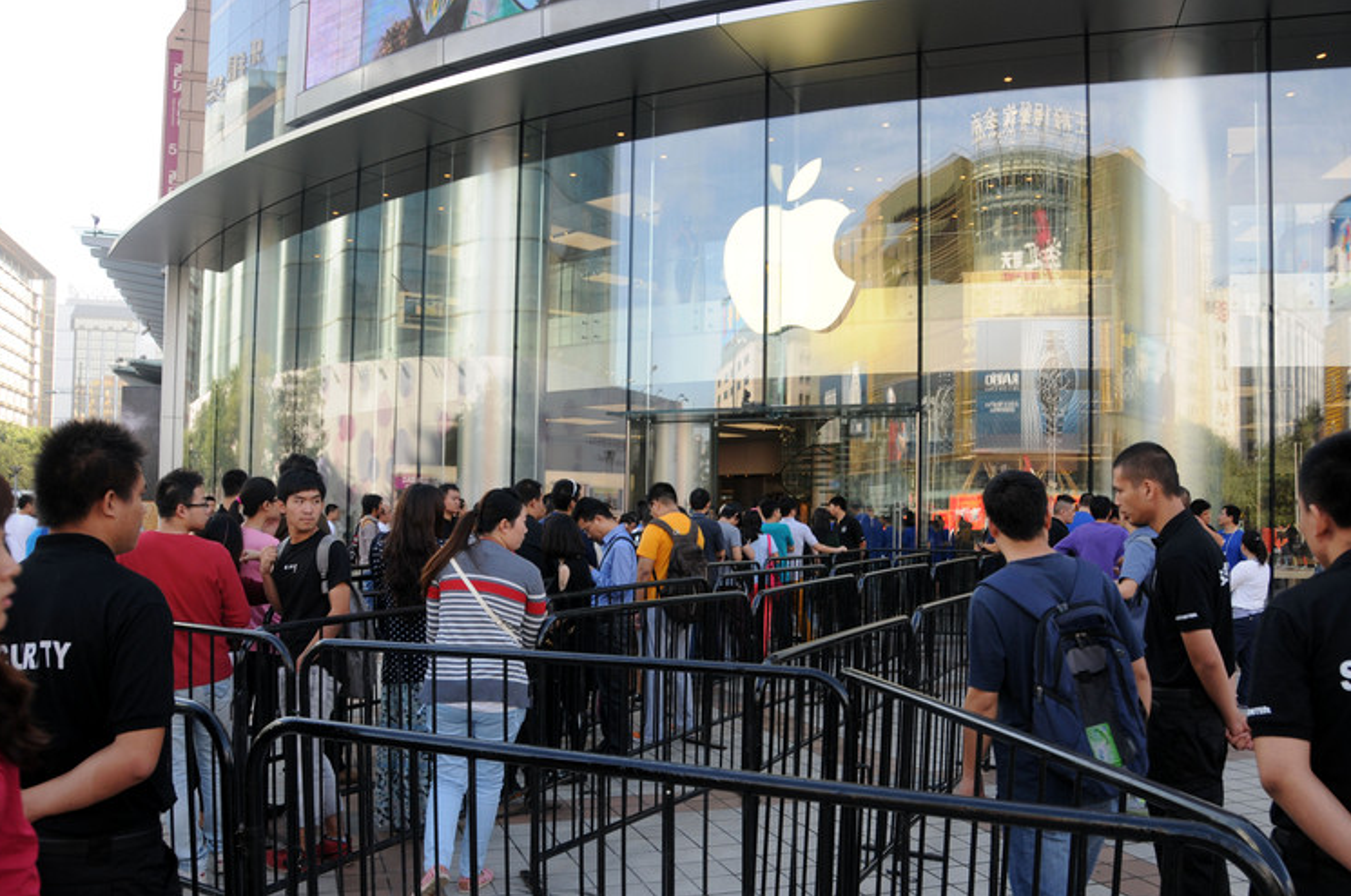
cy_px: 480
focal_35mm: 29
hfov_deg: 63.7
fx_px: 1086
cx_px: 669
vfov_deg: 44.8
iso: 200
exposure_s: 1/125
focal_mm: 18
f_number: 5.6
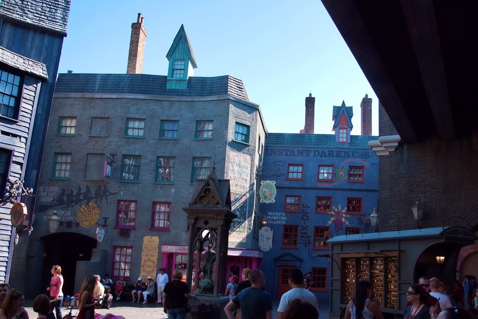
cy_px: 189
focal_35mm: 32
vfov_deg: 41.0
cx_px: 282
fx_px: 425
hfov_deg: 58.3
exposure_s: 1/160
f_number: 6.3
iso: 100
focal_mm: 24
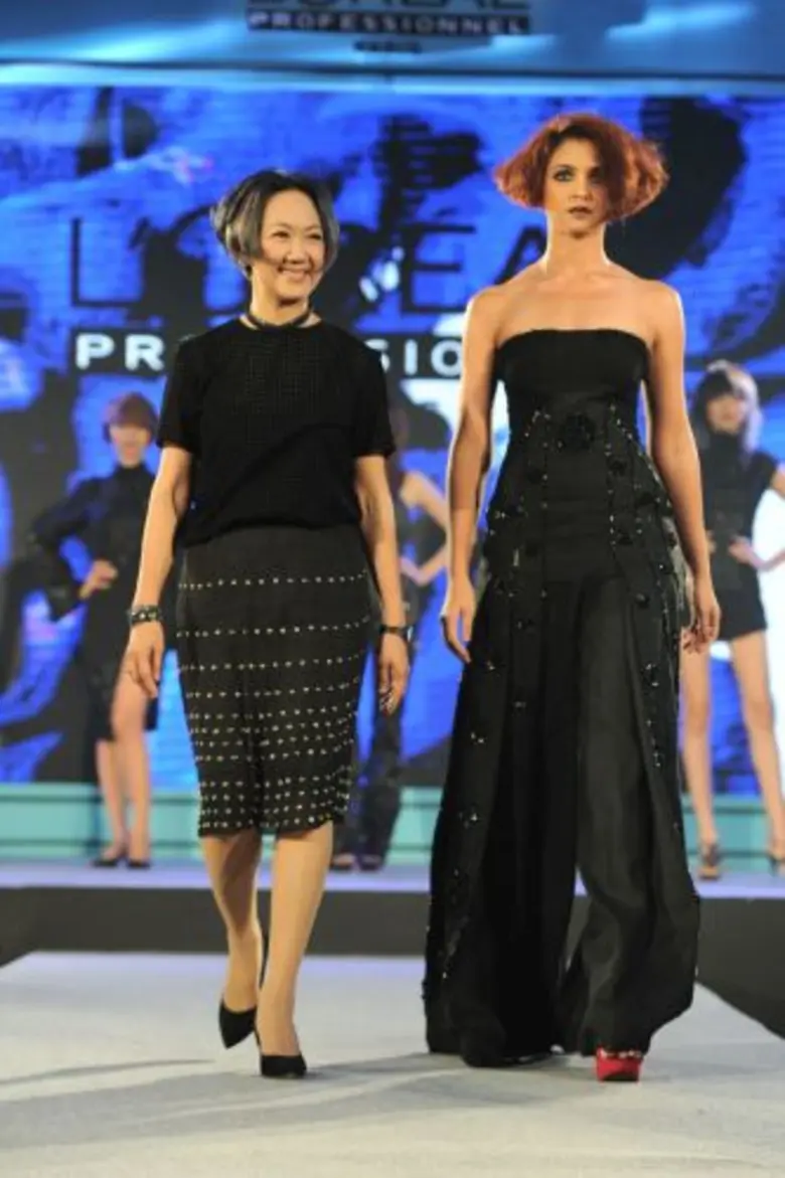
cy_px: 589
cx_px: 392
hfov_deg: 14.4
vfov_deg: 21.5
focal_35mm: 95
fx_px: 3109
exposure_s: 1/800
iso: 3200
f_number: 3.5
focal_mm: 95
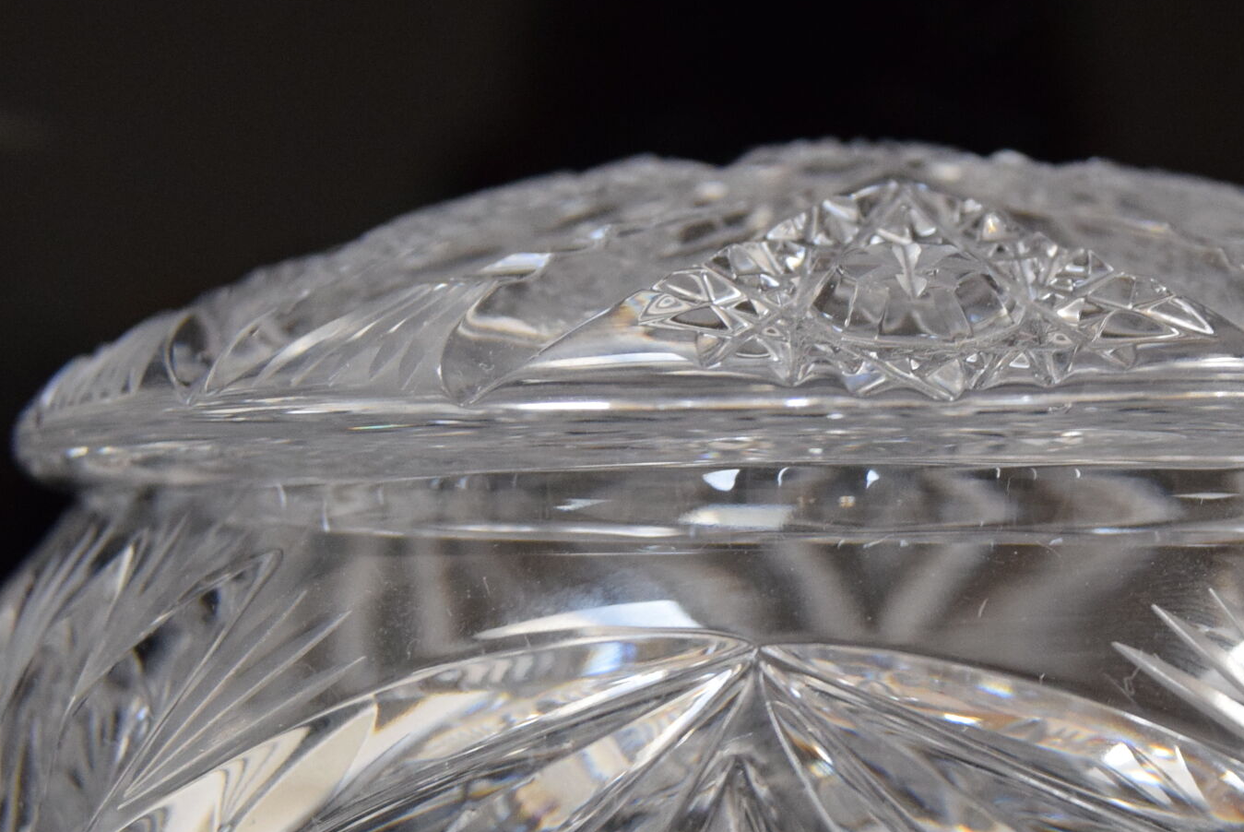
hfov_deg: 19.7
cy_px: 621
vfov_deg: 13.3
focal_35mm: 103
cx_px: 863
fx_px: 3566
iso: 1600
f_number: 5.6
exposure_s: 1/125
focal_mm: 31
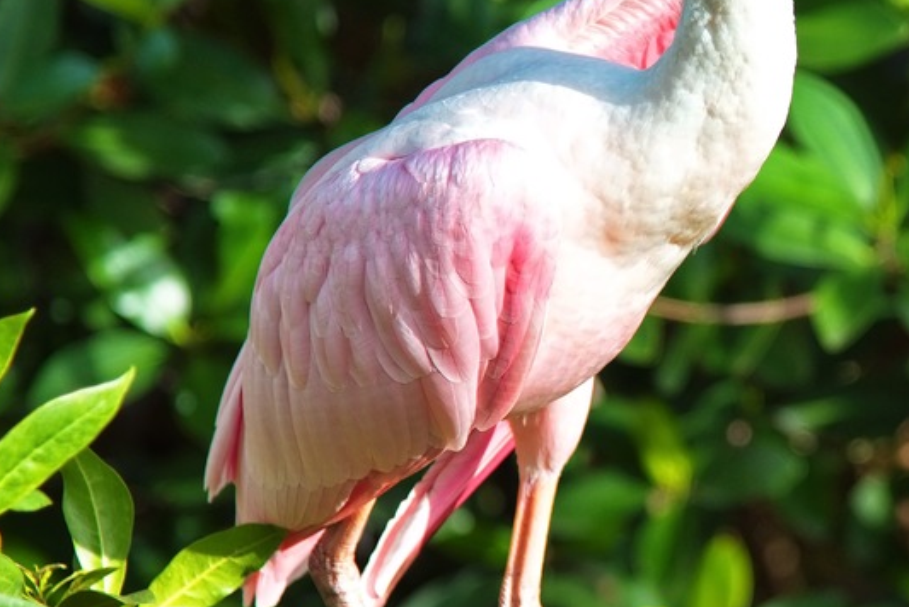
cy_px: 331
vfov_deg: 4.8
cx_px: 906
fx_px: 7276
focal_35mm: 288
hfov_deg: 7.1
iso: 280
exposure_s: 1/250
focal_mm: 120
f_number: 4
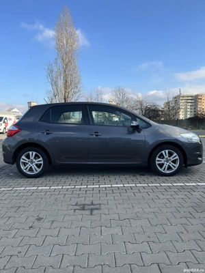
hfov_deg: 53.1
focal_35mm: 26
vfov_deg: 67.3
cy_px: 136
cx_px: 102
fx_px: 205
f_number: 1.6
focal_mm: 5.1
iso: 50
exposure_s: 1/1776
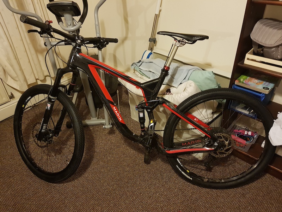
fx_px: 212
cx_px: 141
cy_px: 106
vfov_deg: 53.1
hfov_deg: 67.3
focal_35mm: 26
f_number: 1.7
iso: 320
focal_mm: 4.2
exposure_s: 1/10
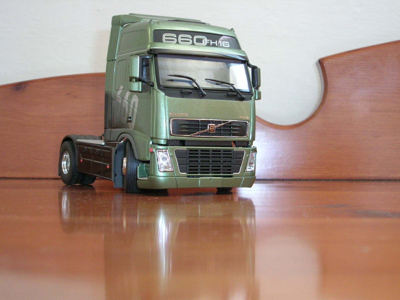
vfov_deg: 22.6
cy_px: 150
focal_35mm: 65
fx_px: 751
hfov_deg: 29.8
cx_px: 200
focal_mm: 9.9
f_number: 3.5
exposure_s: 1/3.8
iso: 200
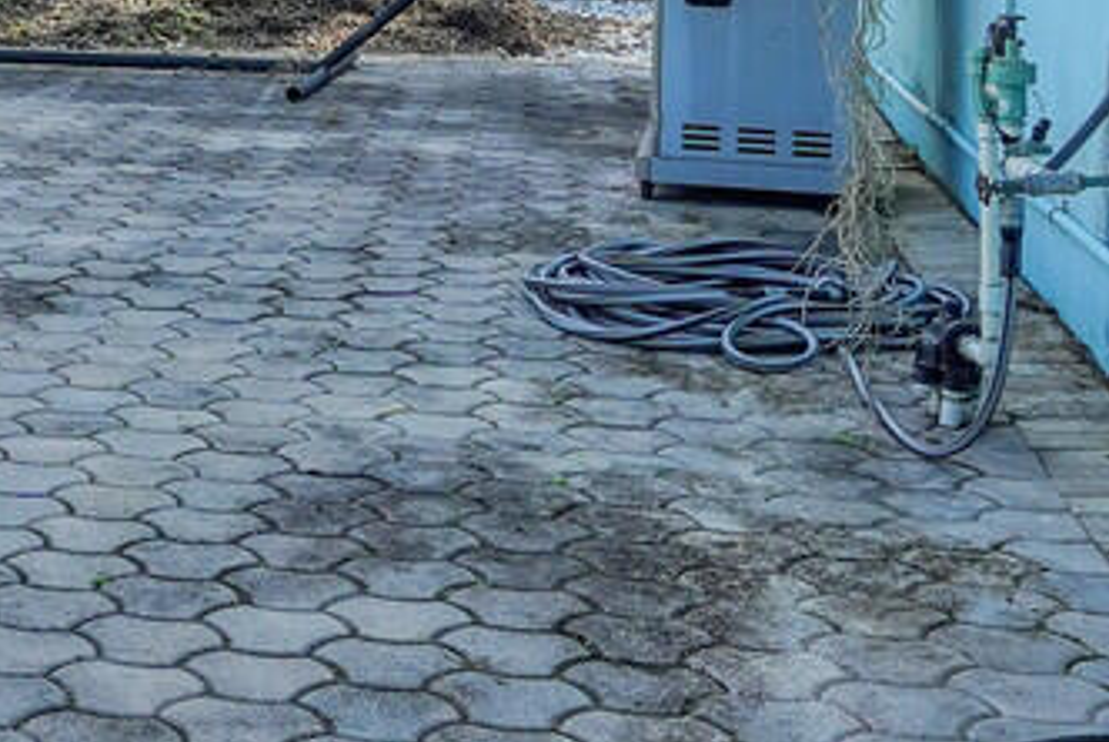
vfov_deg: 16.6
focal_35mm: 77
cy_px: -281
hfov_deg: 24.1
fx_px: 2374
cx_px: -197
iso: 800
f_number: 8
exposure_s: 1/500
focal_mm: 16
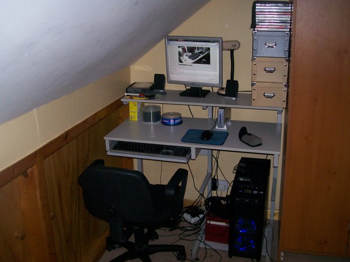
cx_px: 171
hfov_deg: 50.1
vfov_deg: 38.7
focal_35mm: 37
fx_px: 374
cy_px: 132
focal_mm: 6
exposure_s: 1/64
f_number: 2.7
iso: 140
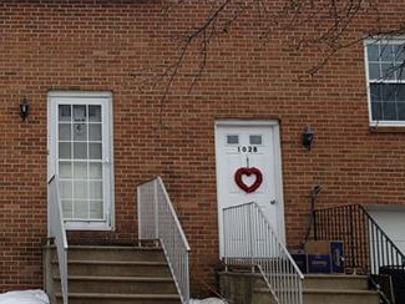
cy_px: 110
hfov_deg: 28.7
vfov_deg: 22.9
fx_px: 749
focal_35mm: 64
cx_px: 20
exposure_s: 1/344
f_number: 2.4
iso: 50
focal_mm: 4.3
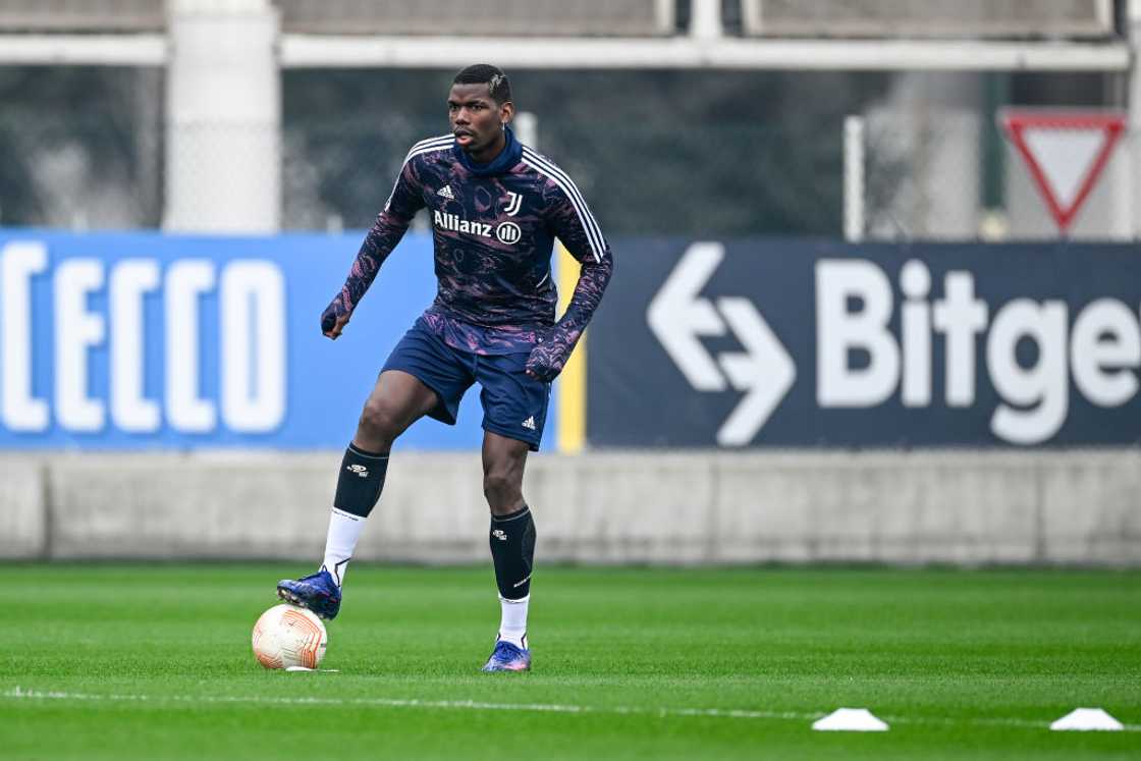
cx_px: 570
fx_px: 12679
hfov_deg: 5.2
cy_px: 380
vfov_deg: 3.4
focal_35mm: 400
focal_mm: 400
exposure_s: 1/1250
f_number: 2.8
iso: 400
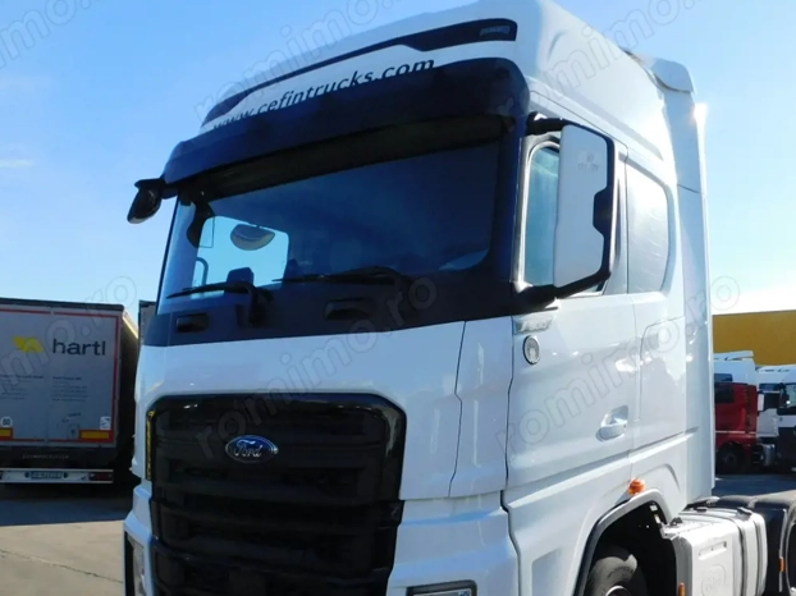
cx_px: 454
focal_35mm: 37
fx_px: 850
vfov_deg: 38.3
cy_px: 382
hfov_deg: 50.0
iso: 125
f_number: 3
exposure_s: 1/1250
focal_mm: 4
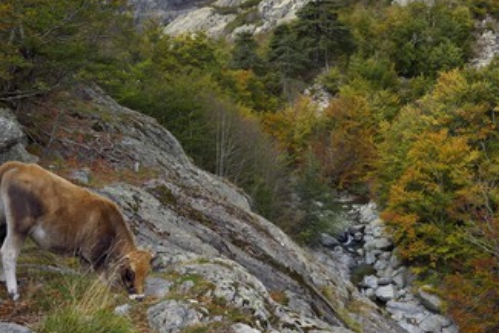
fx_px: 430
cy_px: 152
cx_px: 273
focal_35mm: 31
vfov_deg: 42.3
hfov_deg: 60.1
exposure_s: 1/200
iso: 500
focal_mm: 24
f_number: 16
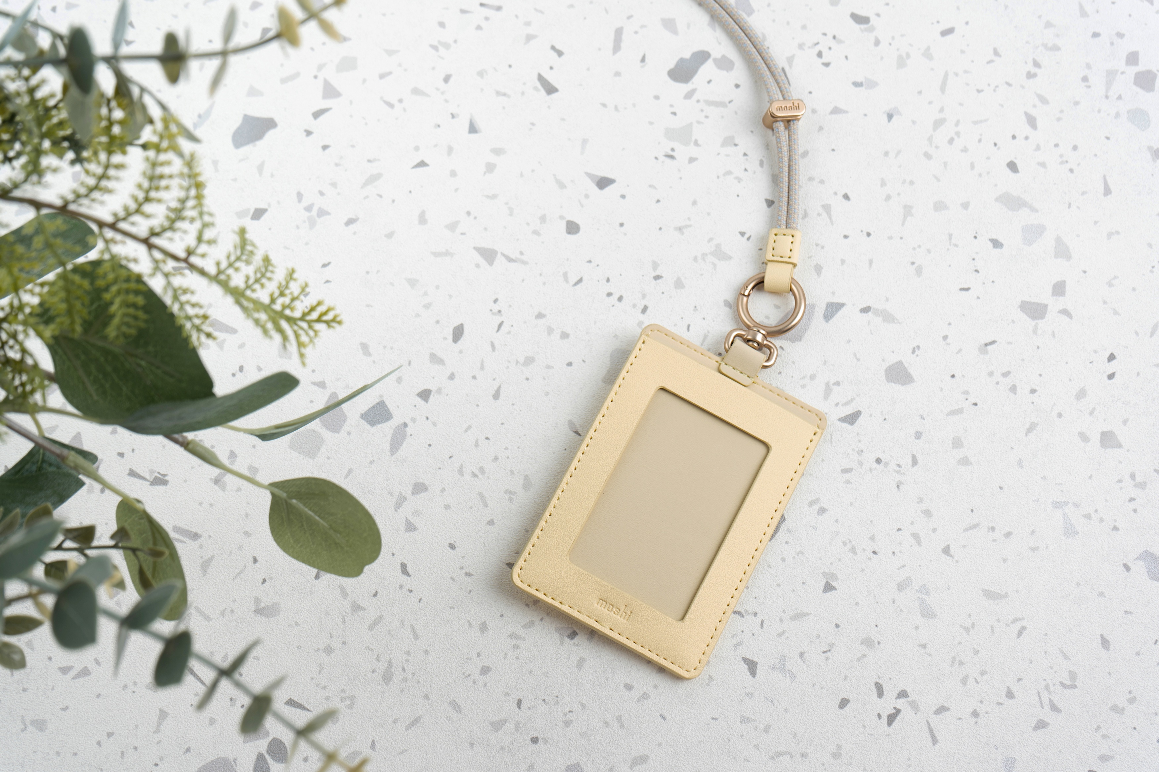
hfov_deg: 39.6
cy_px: 386
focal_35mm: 50
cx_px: 580
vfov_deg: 27.0
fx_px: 1610
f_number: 8
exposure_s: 1/160
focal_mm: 50
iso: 64
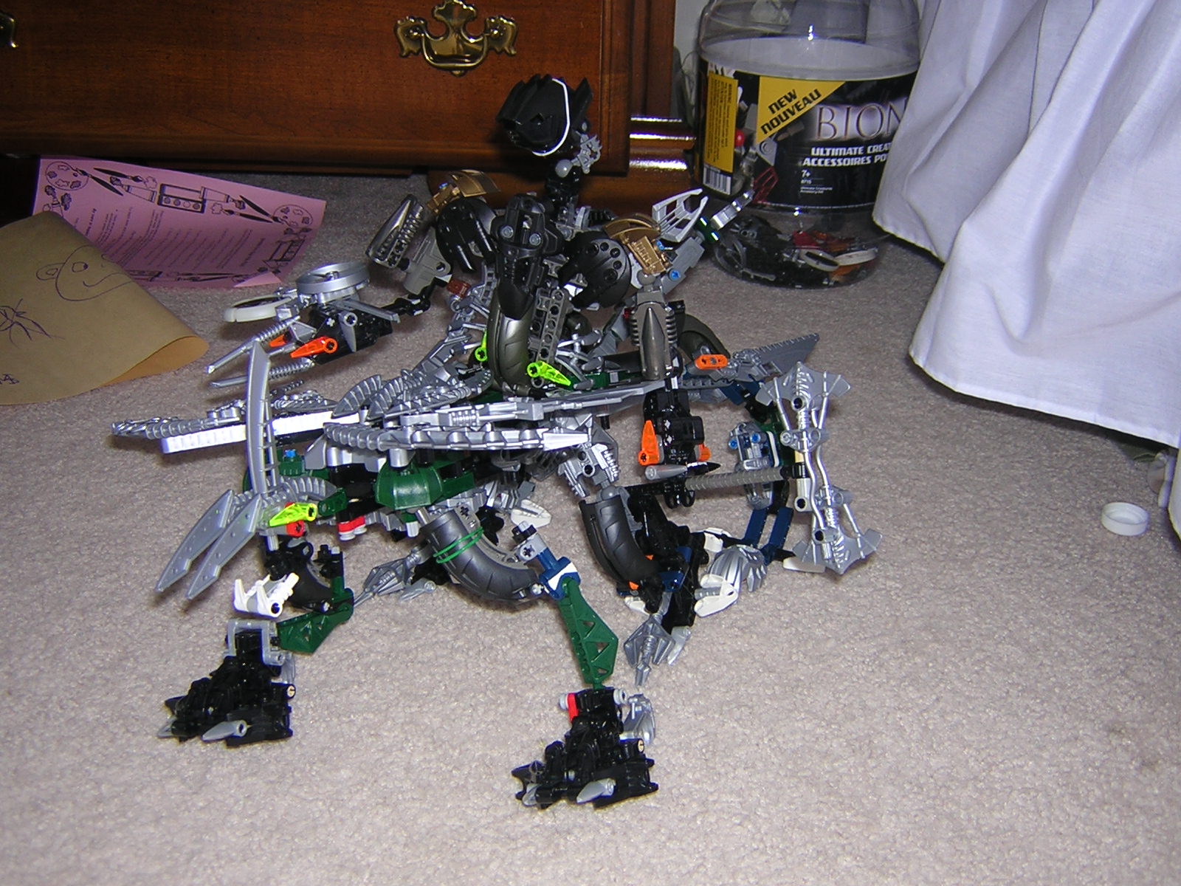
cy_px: 443
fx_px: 1365
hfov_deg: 46.8
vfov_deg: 36.0
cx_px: 590
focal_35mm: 40
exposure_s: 1/60.1
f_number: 2.7
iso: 100
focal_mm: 5.2
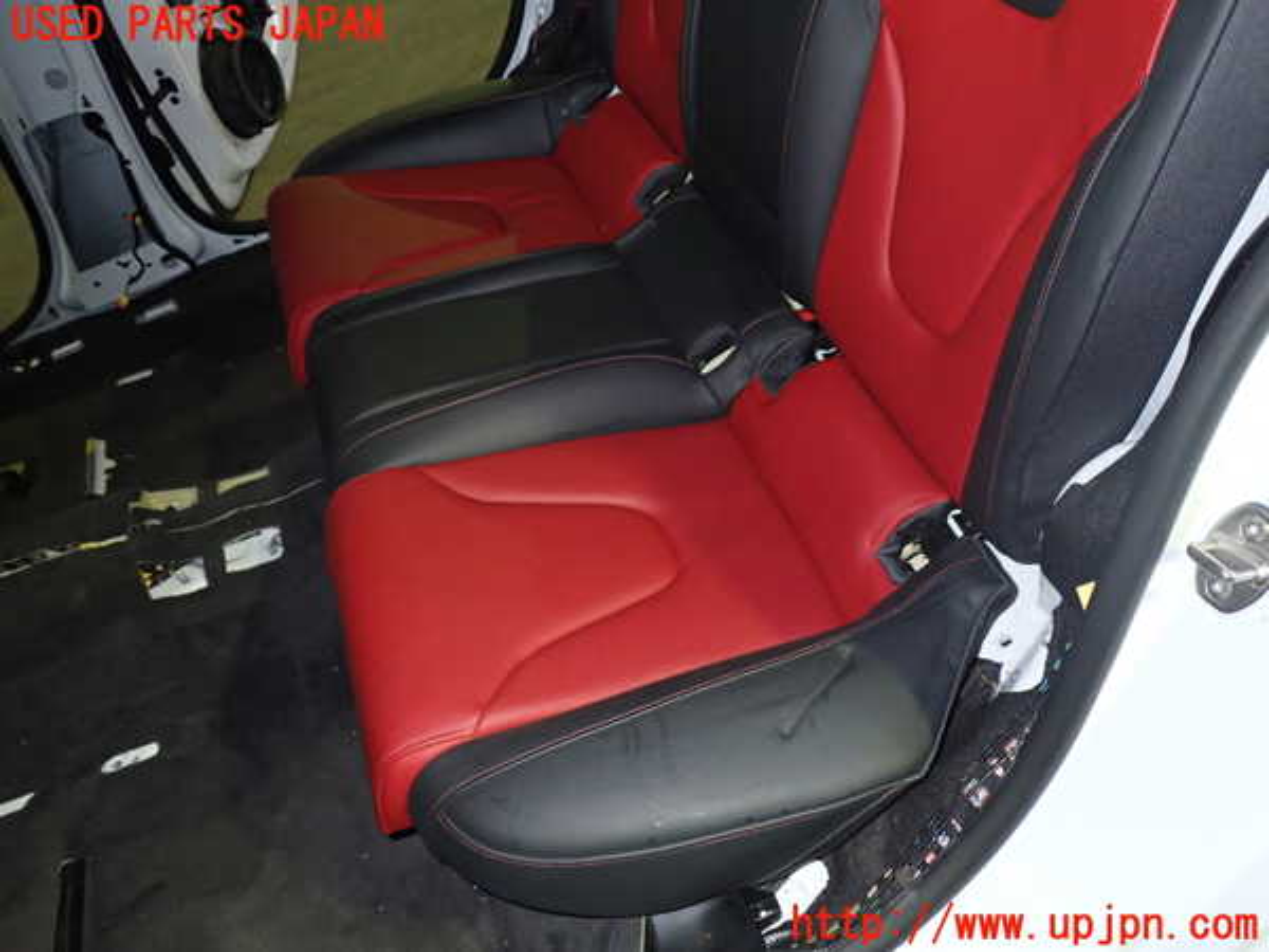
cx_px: 634
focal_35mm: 30
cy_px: 476
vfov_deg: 46.8
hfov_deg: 60.0
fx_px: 1100
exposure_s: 1/30
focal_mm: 5.4
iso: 320
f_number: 2.3
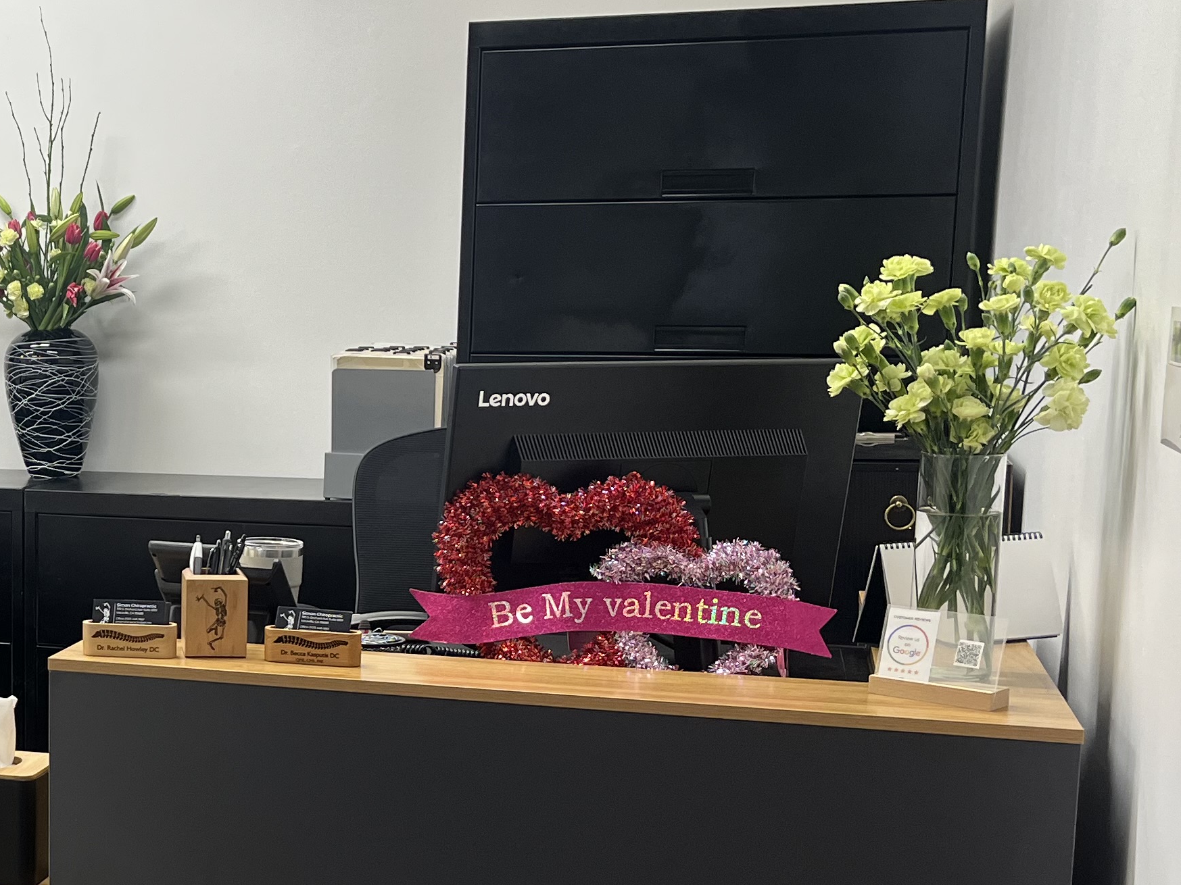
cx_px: -9
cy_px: 561
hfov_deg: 29.9
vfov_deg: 24.3
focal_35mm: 60
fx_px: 2047
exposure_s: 1/120
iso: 80
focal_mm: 5.1
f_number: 1.6
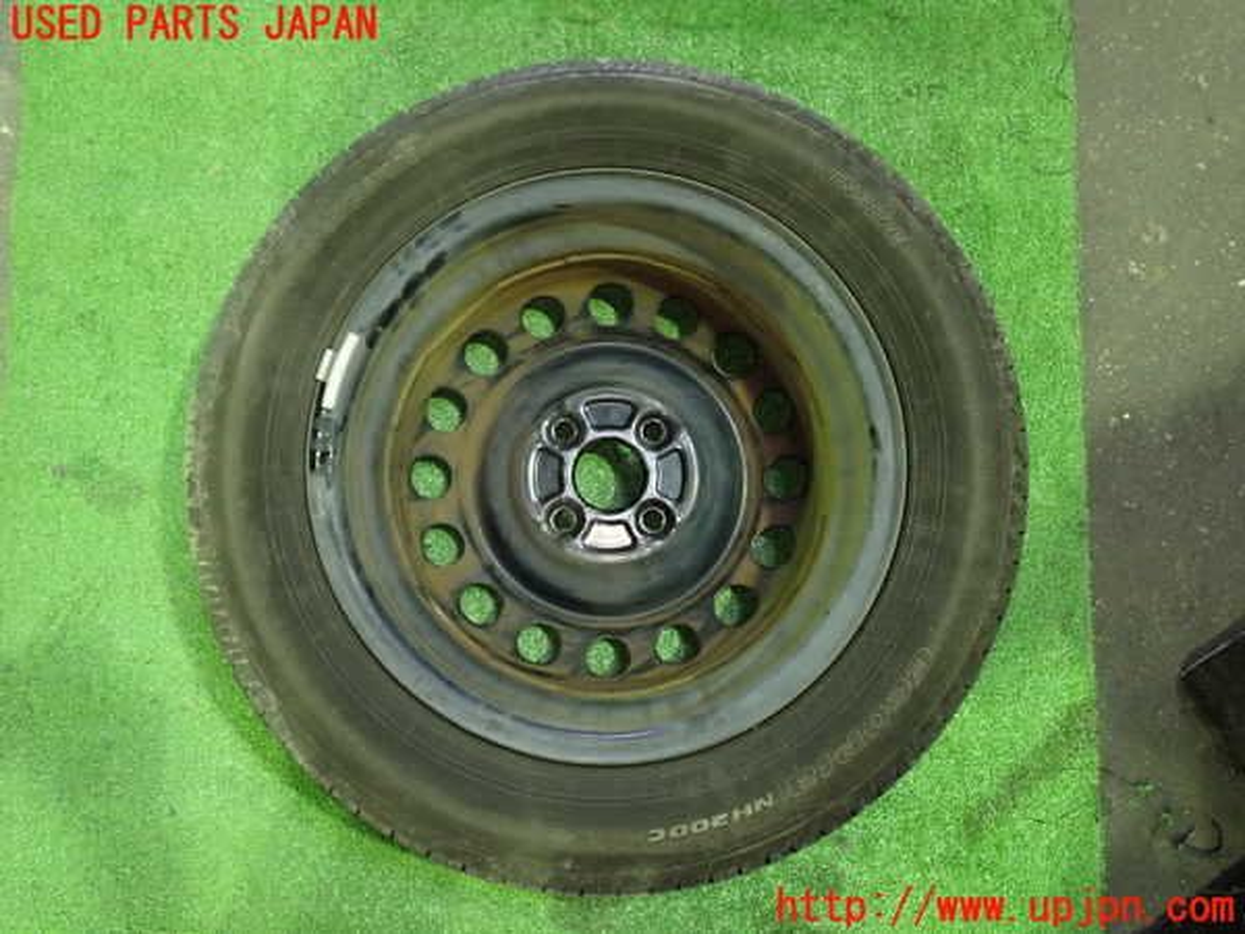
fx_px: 1079
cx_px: 622
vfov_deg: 46.8
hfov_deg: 60.0
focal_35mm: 30
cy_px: 467
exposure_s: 1/20
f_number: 2.3
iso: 800
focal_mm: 5.4
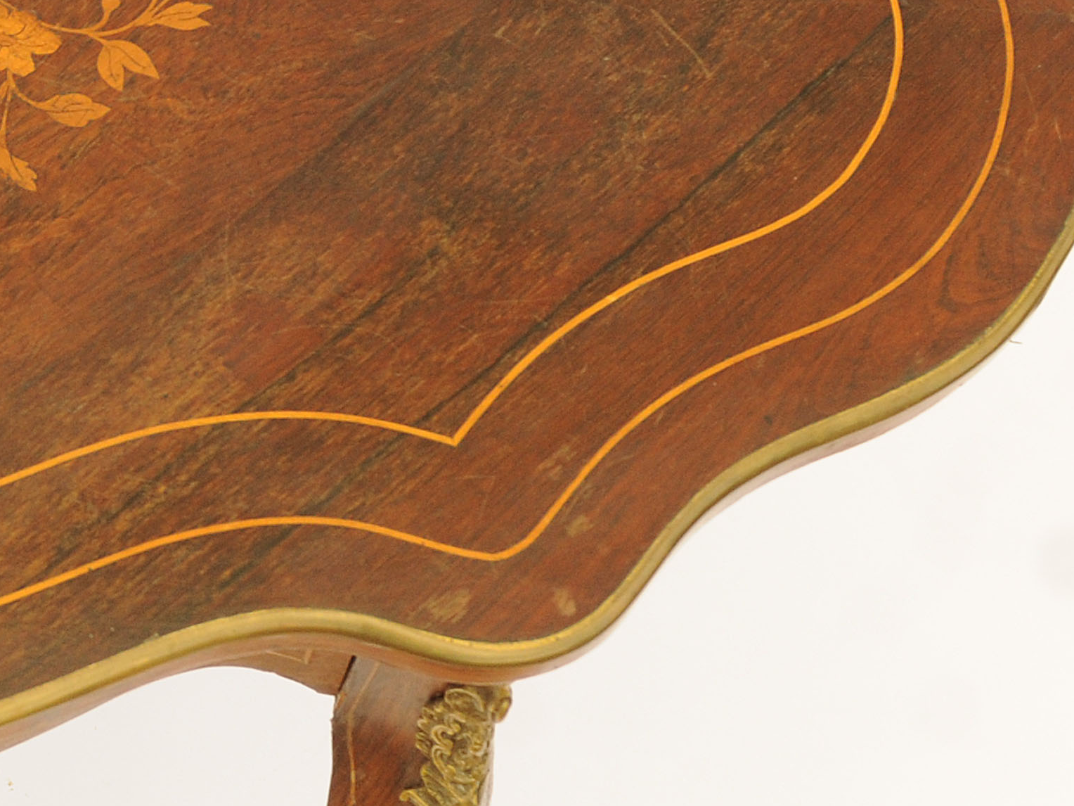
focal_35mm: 97
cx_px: -323
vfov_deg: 15.2
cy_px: 291
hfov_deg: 18.8
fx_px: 3010
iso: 320
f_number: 5.6
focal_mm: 24
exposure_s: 1/250
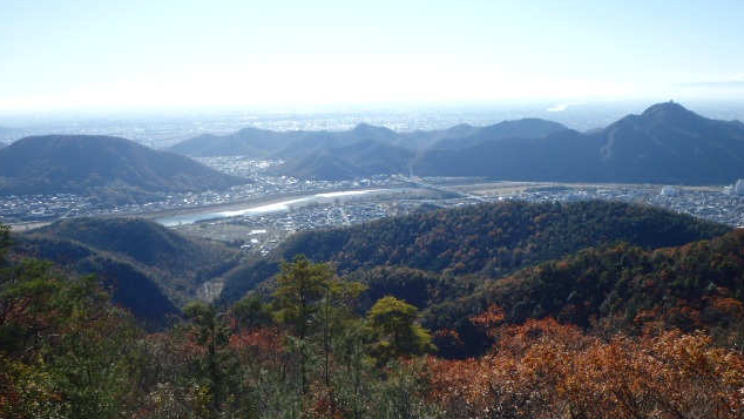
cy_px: 261
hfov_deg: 59.5
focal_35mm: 33
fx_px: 651
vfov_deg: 35.5
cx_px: 371
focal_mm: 5.4
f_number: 11
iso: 125
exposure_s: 1/100
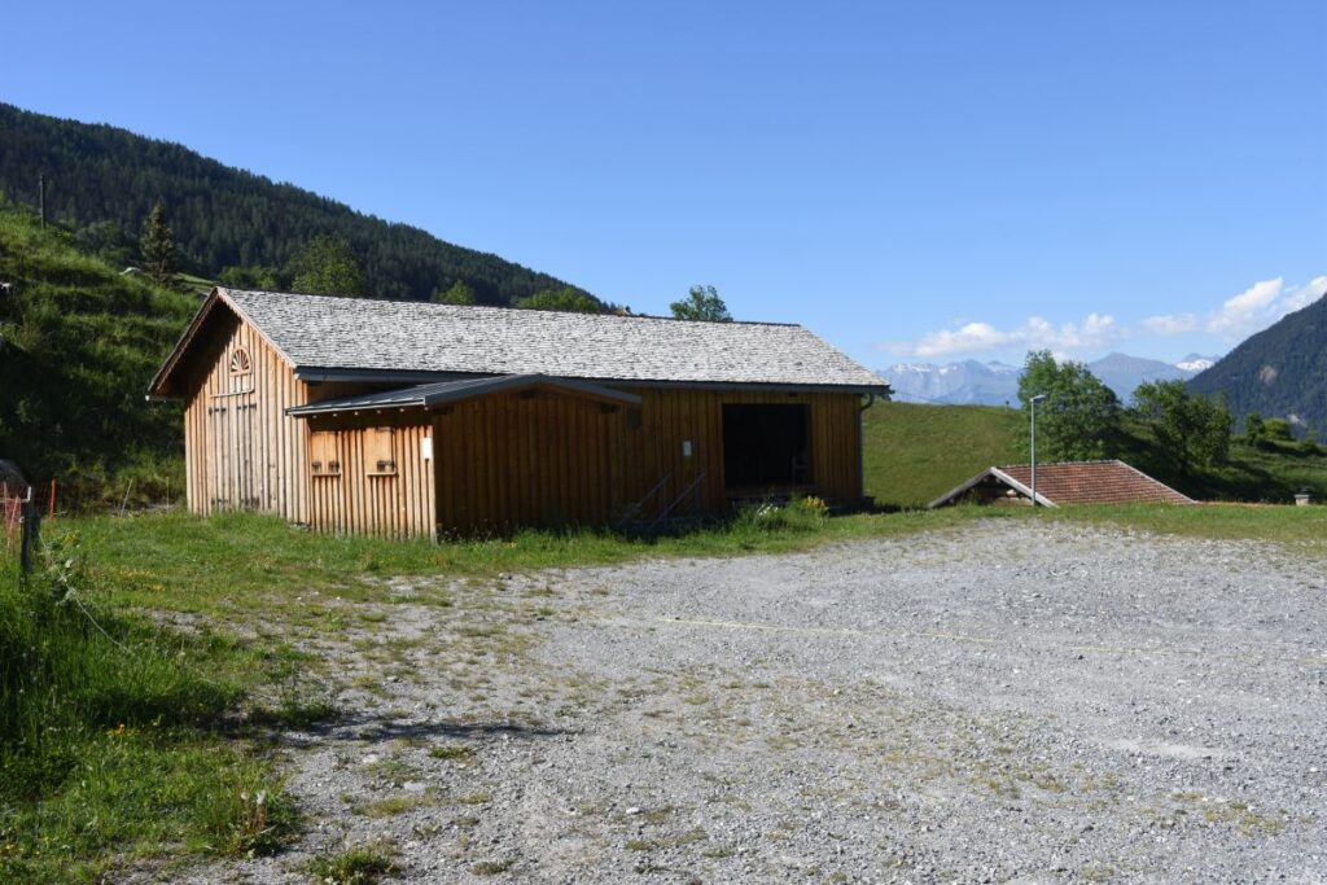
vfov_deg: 35.5
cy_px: 442
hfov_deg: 51.3
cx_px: 664
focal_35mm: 38
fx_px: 1382
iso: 100
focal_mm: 25
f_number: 8
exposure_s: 1/250
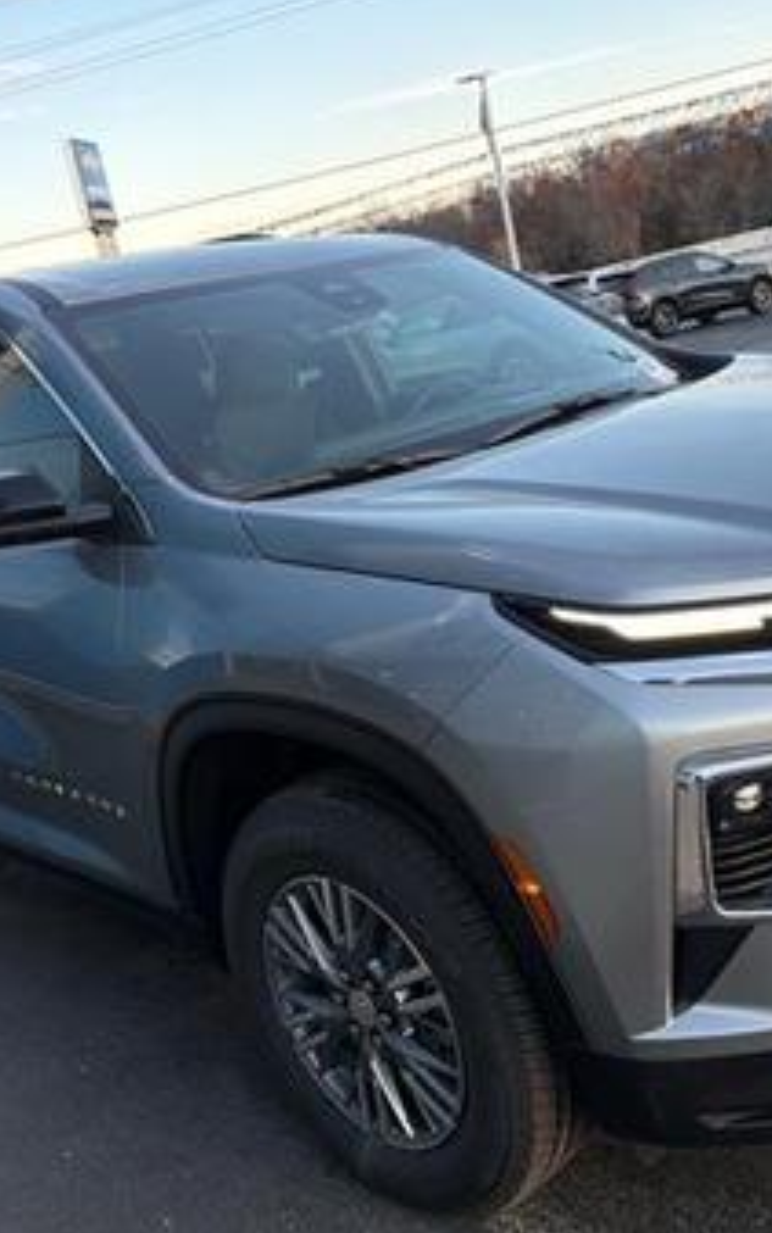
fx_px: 1278
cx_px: 417
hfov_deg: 33.6
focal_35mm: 38
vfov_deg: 51.5
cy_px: 611
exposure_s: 1/695
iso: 100
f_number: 1.78
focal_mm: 6.76
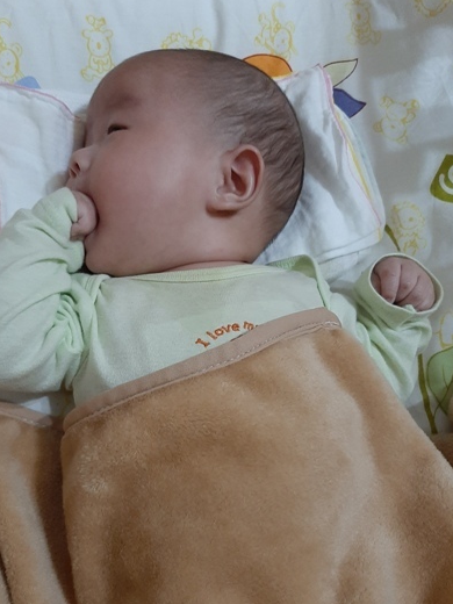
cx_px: 184
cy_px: 339
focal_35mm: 32
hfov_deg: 44.0
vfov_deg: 56.7
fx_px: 558
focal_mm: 3.93
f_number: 1.7
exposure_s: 1/60
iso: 250
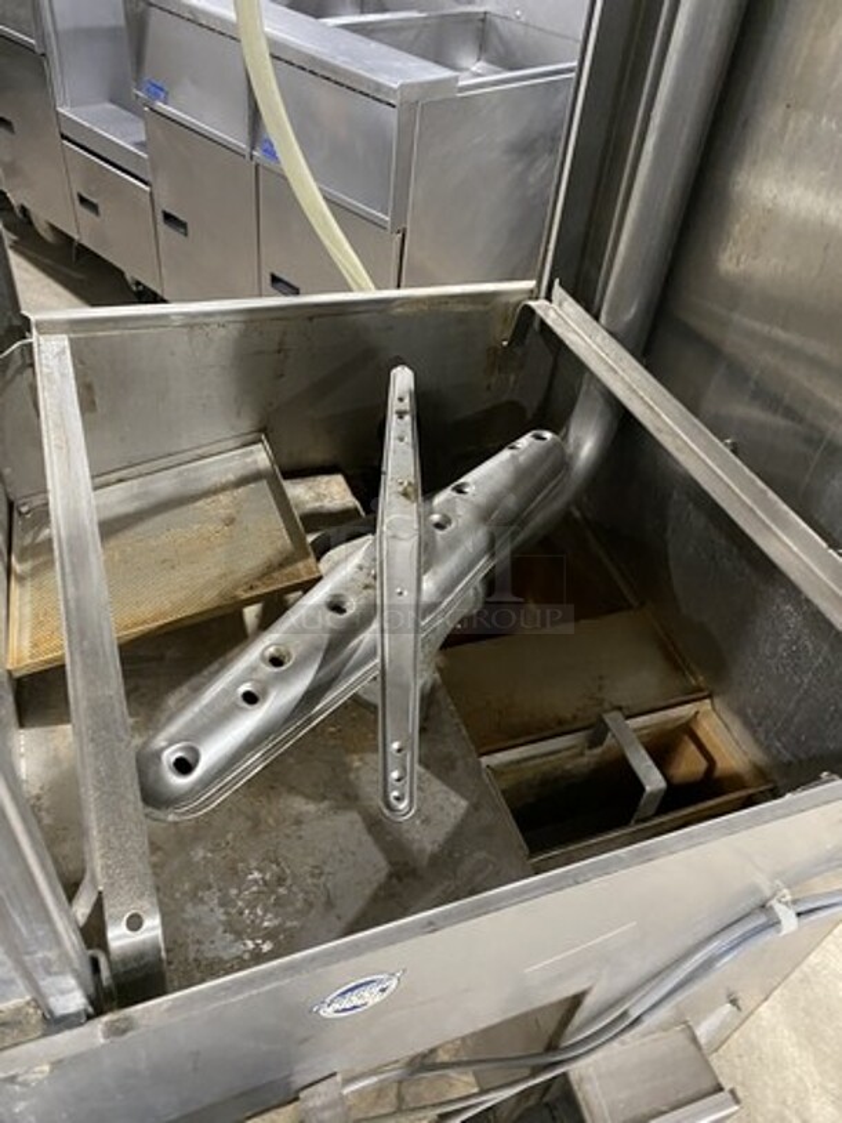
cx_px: 421
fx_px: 843
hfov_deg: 53.1
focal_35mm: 26
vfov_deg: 67.3
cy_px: 562
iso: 500
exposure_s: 1/40
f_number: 1.8
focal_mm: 4.25
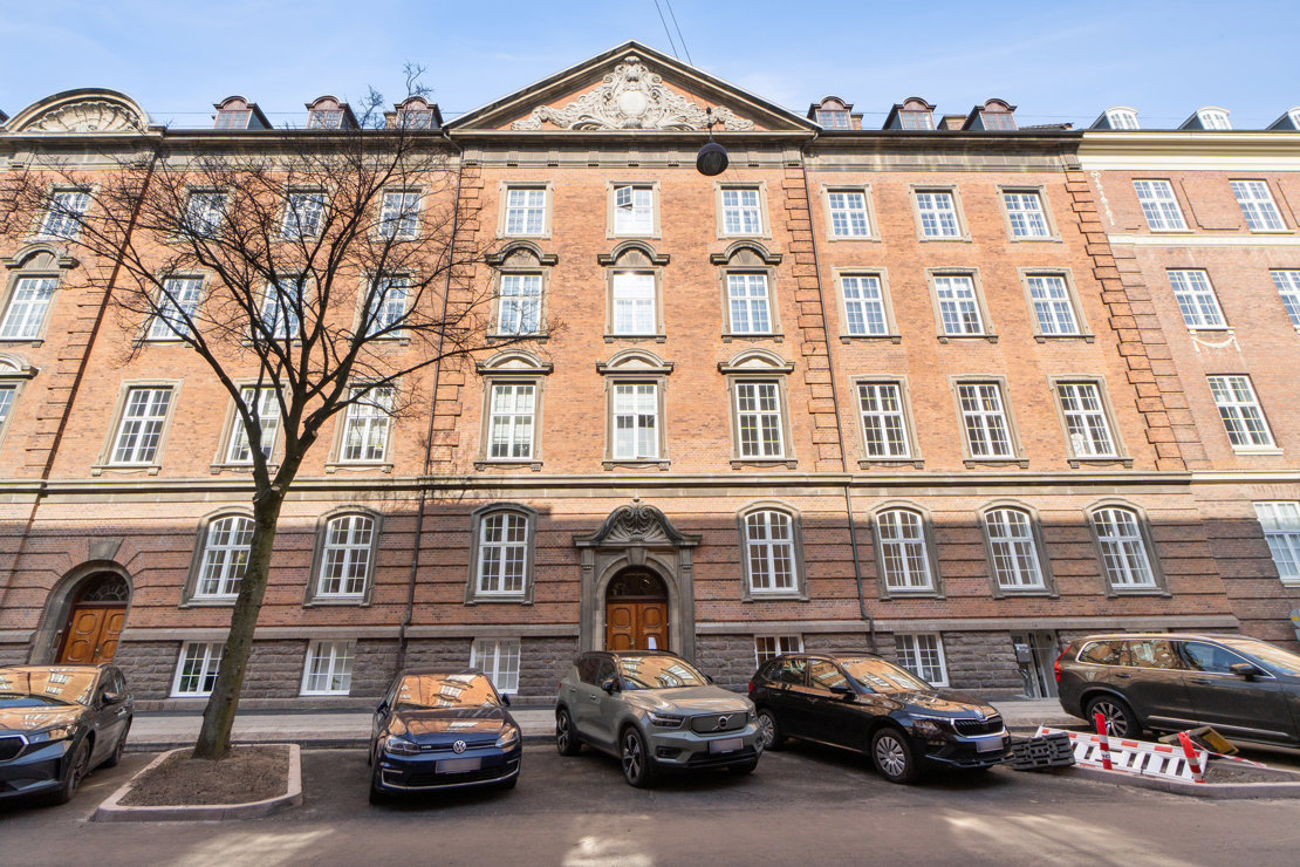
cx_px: 650
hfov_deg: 100.4
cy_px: 434
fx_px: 542
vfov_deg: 77.3
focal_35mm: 15
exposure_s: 1/400
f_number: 8
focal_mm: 10
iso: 250
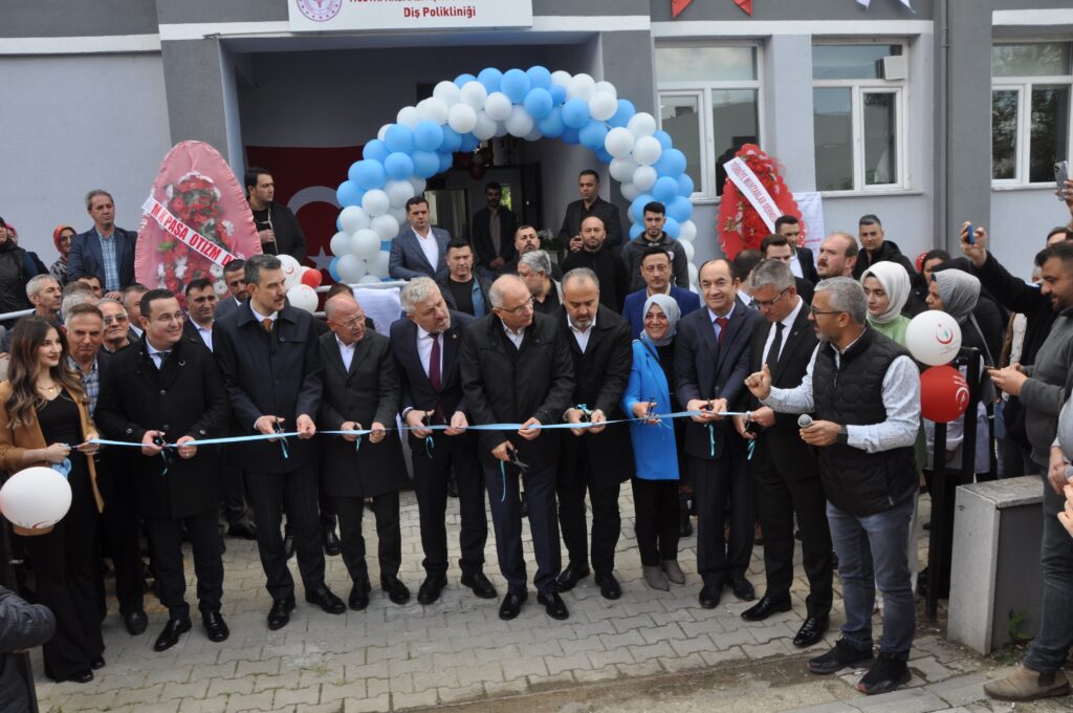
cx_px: 536
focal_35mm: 27
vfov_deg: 47.8
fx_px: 804
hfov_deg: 67.4
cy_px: 356
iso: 200
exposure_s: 1/80
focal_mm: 18
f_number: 9
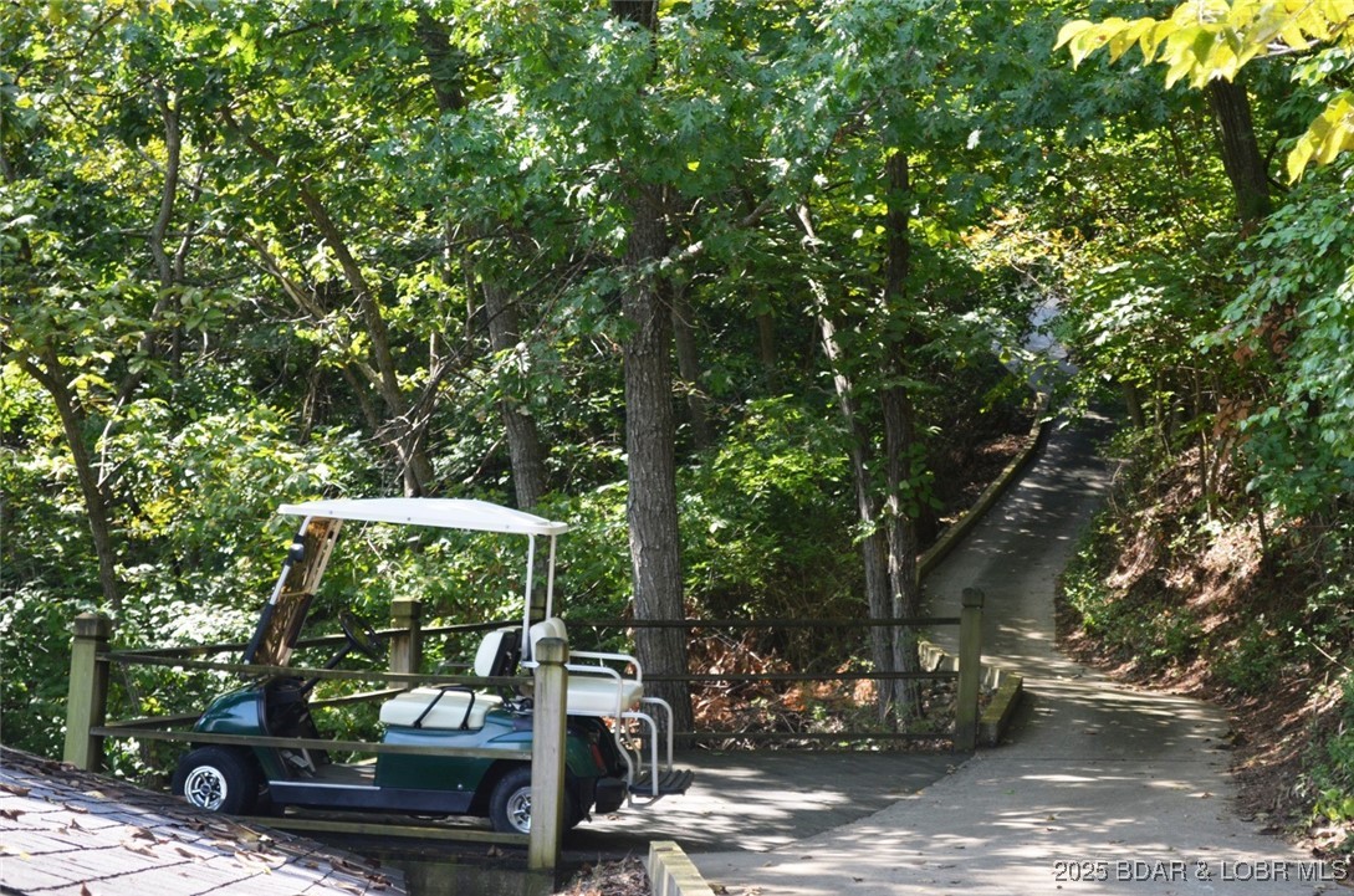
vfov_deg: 16.5
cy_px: 448
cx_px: 677
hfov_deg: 24.7
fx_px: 3096
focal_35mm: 82
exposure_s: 1/125
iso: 250
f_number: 5.6
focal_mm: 55
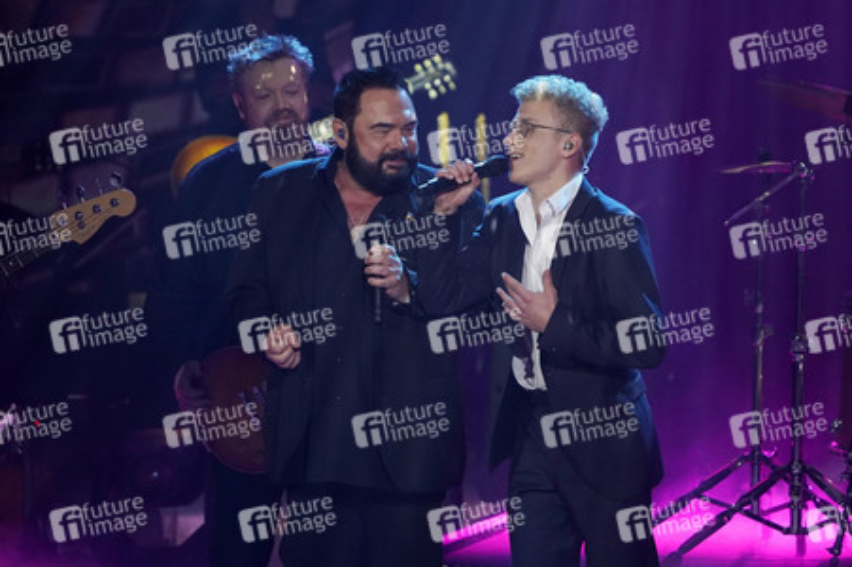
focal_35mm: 376
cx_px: 426
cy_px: 284
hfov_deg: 5.5
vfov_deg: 3.7
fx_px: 8892
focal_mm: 376
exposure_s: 1/320
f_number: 6.3
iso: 4000
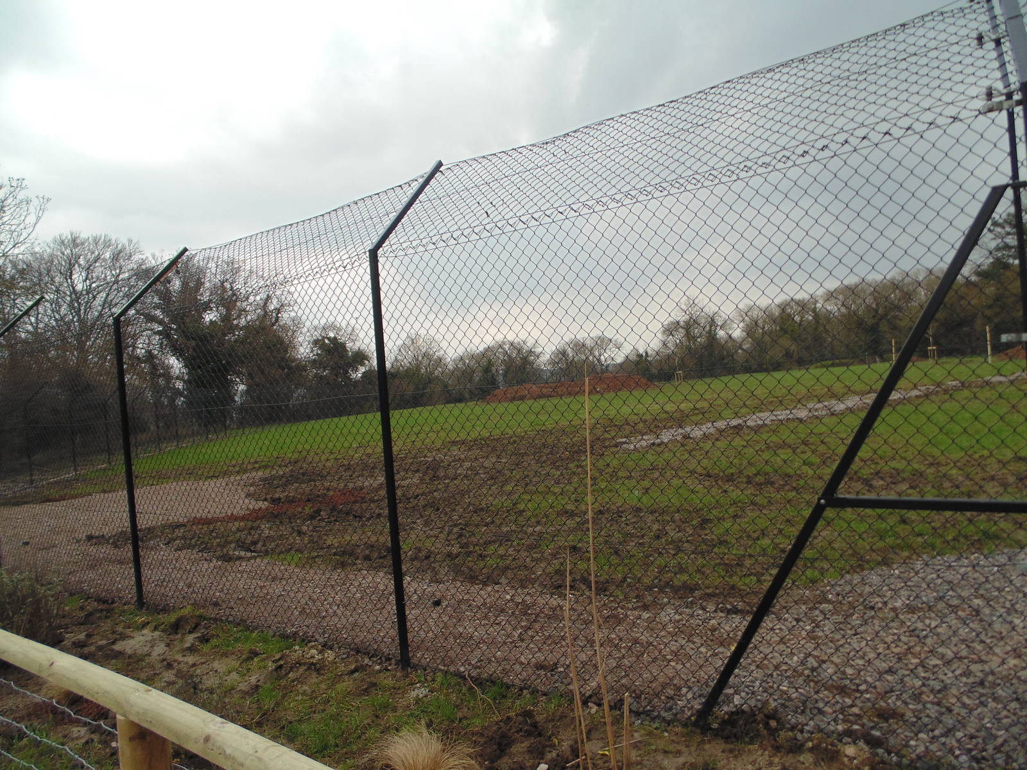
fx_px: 653
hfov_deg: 76.4
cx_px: 514
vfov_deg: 61.1
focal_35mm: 22
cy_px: 385
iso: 80
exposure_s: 1/250
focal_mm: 4
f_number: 3.1
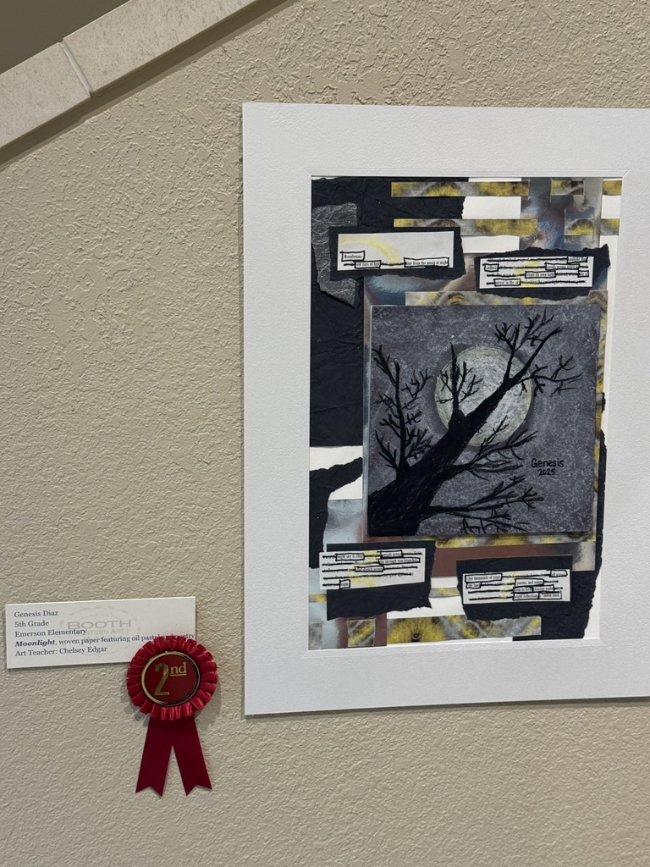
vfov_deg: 39.7
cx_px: 325
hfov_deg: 30.3
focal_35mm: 48
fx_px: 1202
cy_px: 434
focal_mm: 6.76
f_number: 1.78
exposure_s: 1/120
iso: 125
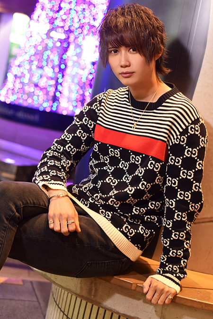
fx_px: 444
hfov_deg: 27.0
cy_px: 160
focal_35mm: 50
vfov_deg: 39.6
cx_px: 106
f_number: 2.8
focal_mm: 50
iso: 1250
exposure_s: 1/125
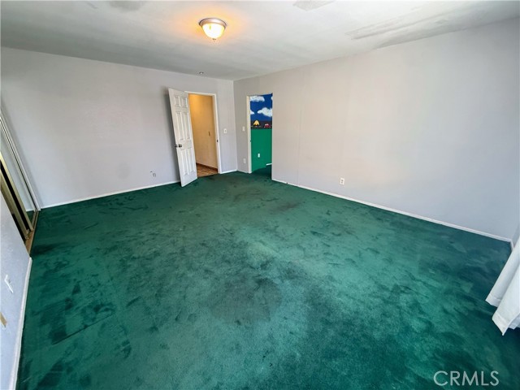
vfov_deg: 85.7
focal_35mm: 14
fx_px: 210
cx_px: 260
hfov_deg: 102.1
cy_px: 195
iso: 250
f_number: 2.2
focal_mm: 2.22
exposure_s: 1/60
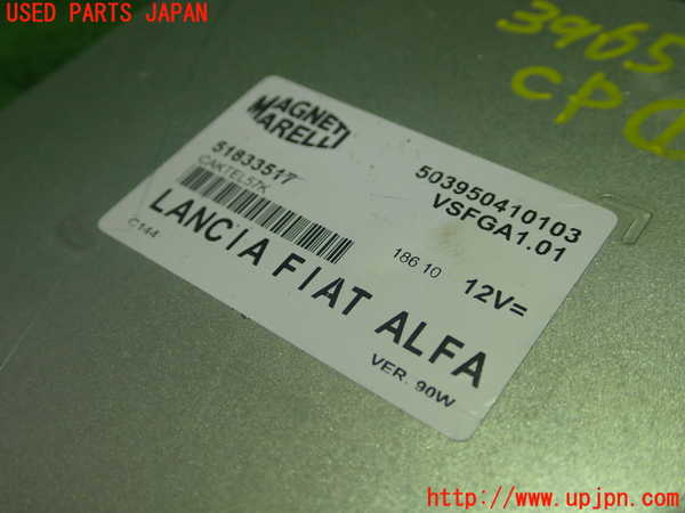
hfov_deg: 49.0
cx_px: 342
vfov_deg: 37.7
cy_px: 256
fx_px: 752
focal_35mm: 38
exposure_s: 1/40
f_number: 2.7
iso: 200
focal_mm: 6.83
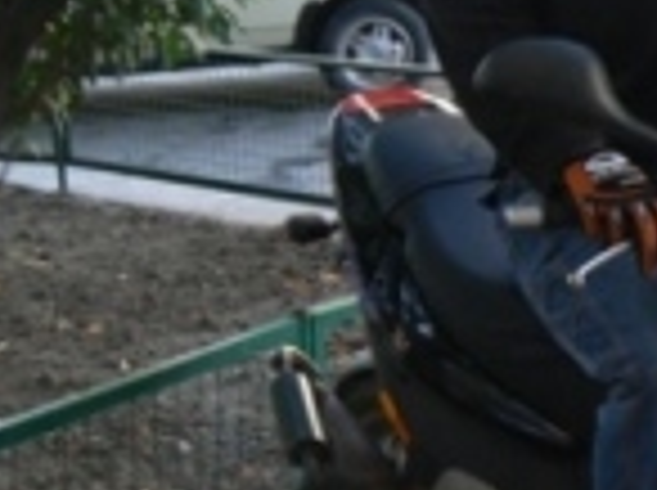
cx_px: 666
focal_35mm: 105
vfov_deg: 14.1
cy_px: 223
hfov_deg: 18.2
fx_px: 1990
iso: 80
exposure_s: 1/40
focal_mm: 6
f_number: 2.8
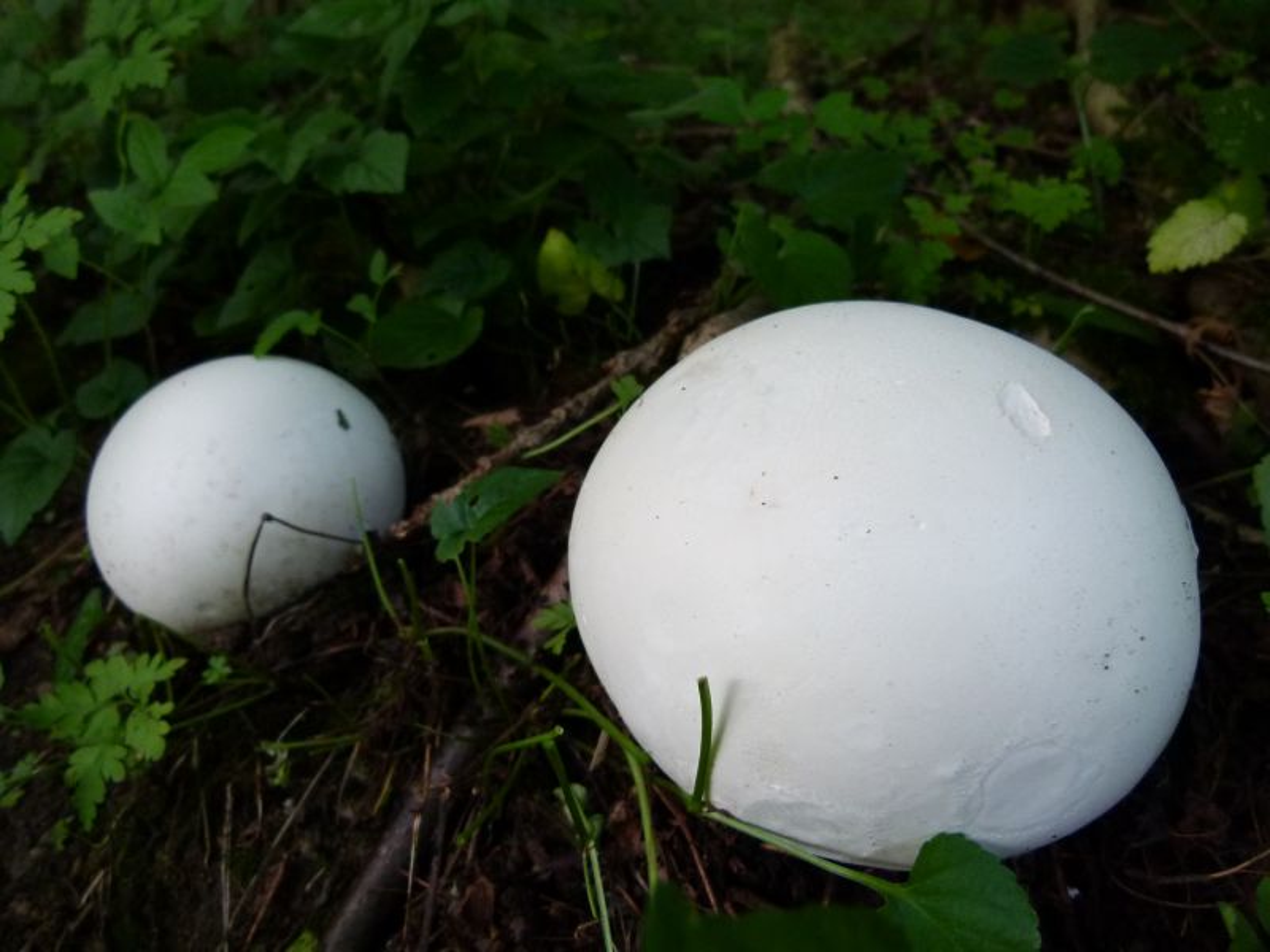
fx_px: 917
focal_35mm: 25
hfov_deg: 69.4
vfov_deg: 54.9
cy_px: 476
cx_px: 635
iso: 250
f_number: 2.8
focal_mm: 4.5
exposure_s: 1/60
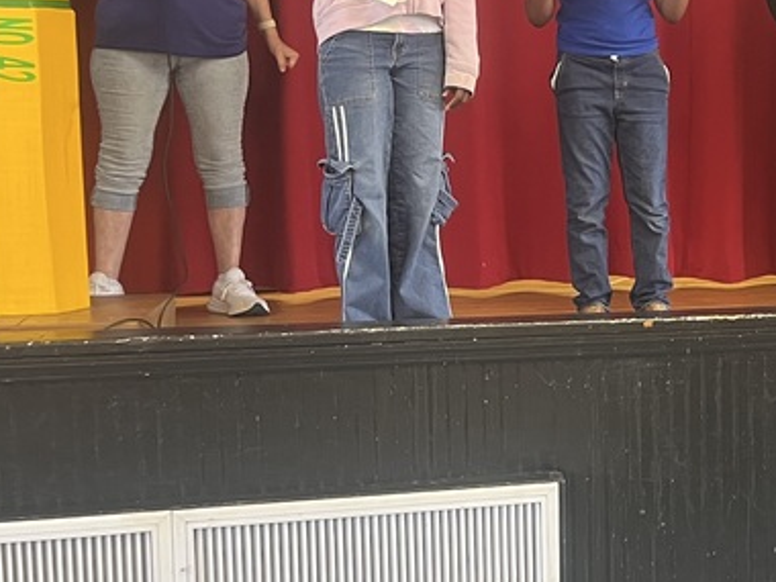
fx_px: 1569
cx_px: 1019
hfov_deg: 24.2
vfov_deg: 21.0
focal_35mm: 70
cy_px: 265
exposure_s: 1/60
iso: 125
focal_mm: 5.1
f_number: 1.6
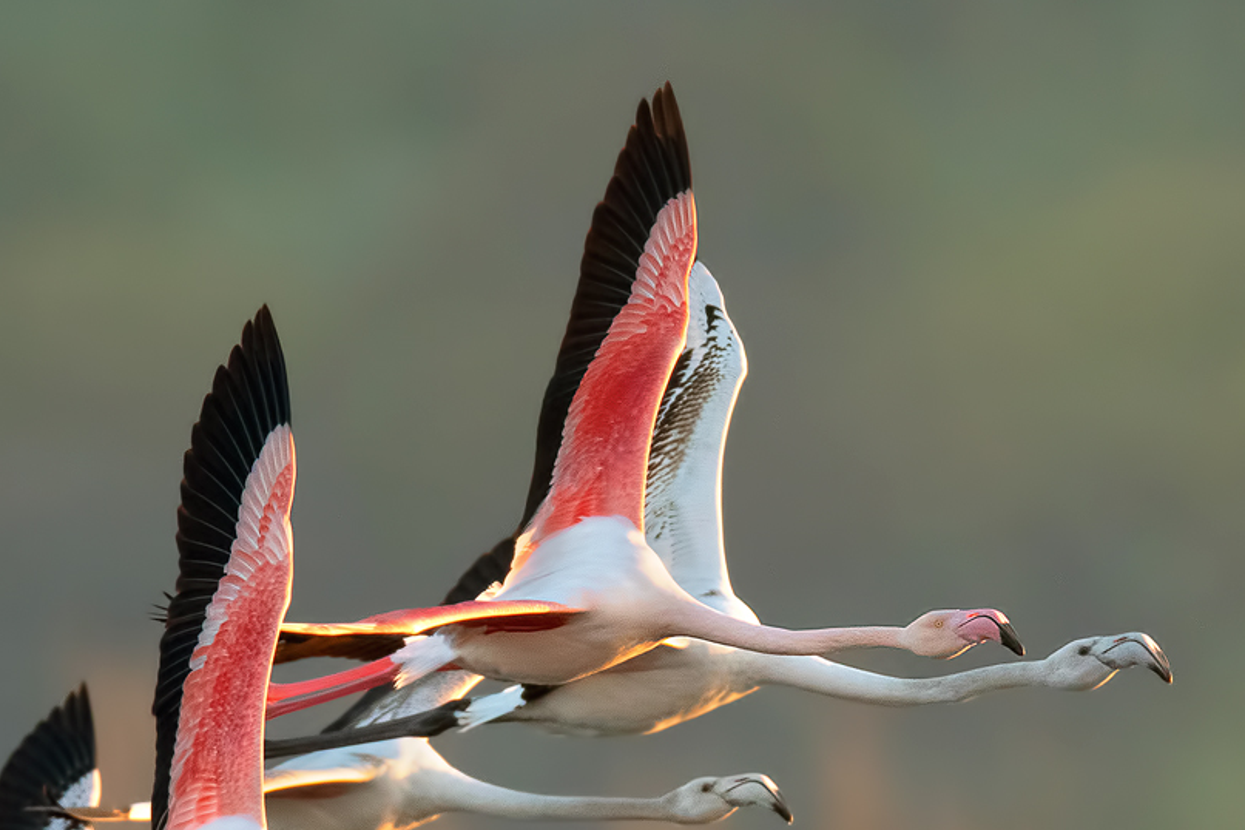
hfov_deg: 1.0
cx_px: 424
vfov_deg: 0.7
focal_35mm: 2083
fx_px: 72031
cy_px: 764
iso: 3200
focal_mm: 700
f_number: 5.6
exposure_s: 1/2500
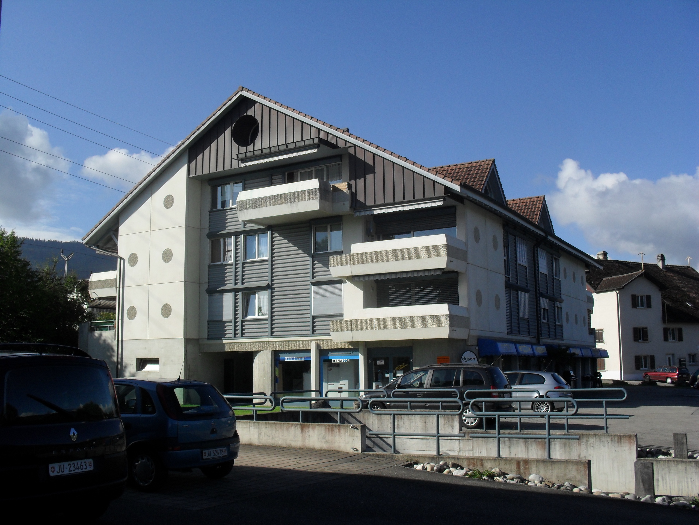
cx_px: 350
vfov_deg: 40.7
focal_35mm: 35
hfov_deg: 52.6
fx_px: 707
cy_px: 262
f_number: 8.4
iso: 100
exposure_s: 1/250
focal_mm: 6.3
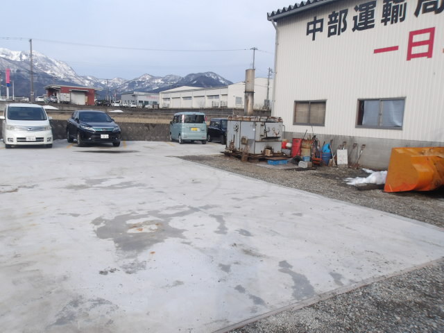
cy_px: 166
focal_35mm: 27
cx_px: 222
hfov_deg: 65.3
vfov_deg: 51.4
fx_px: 346
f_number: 10.4
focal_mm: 4.9
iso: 110
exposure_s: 1/60
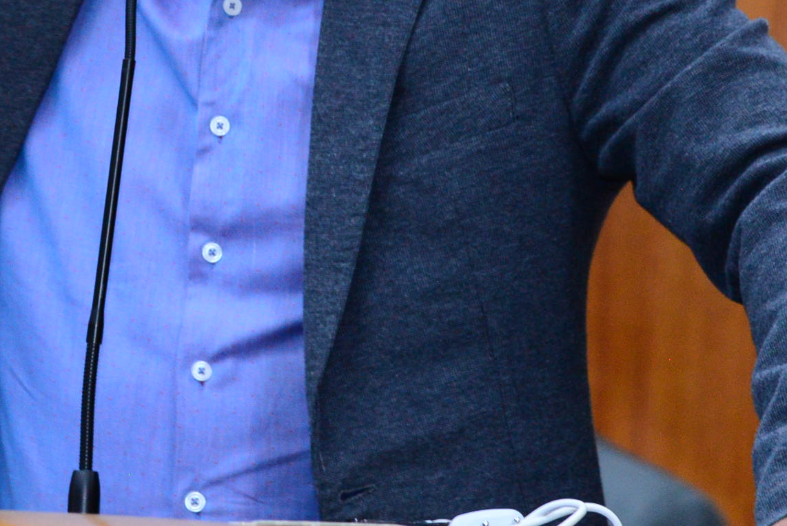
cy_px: -65
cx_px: 137
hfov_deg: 6.5
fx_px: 6912
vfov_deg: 4.3
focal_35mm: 316
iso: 2500
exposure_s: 1/60
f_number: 5
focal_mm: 120
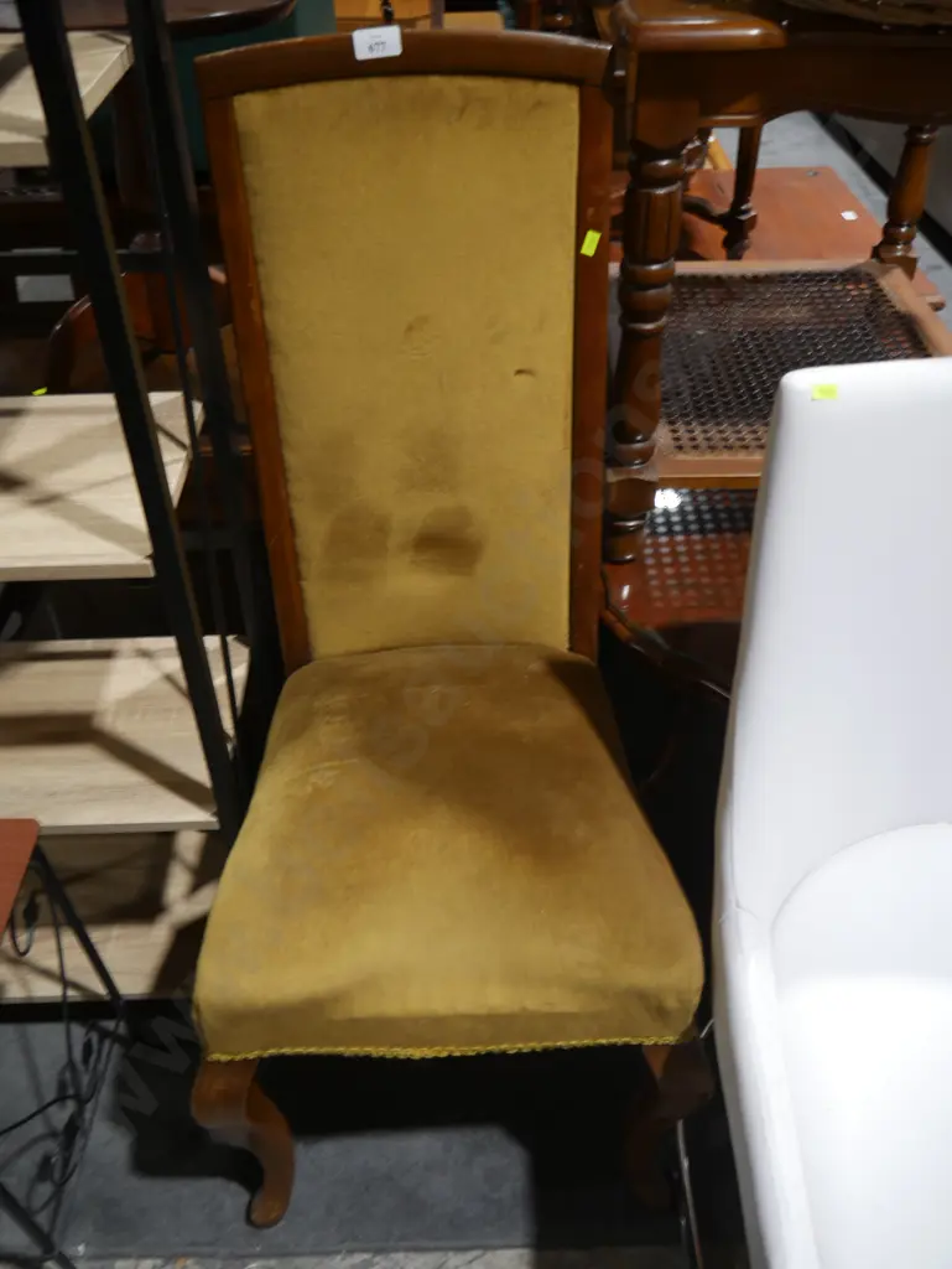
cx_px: 476
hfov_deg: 49.8
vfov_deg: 63.4
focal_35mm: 28
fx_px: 1026
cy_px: 634
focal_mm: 14
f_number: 3.5
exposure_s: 1/60
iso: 320
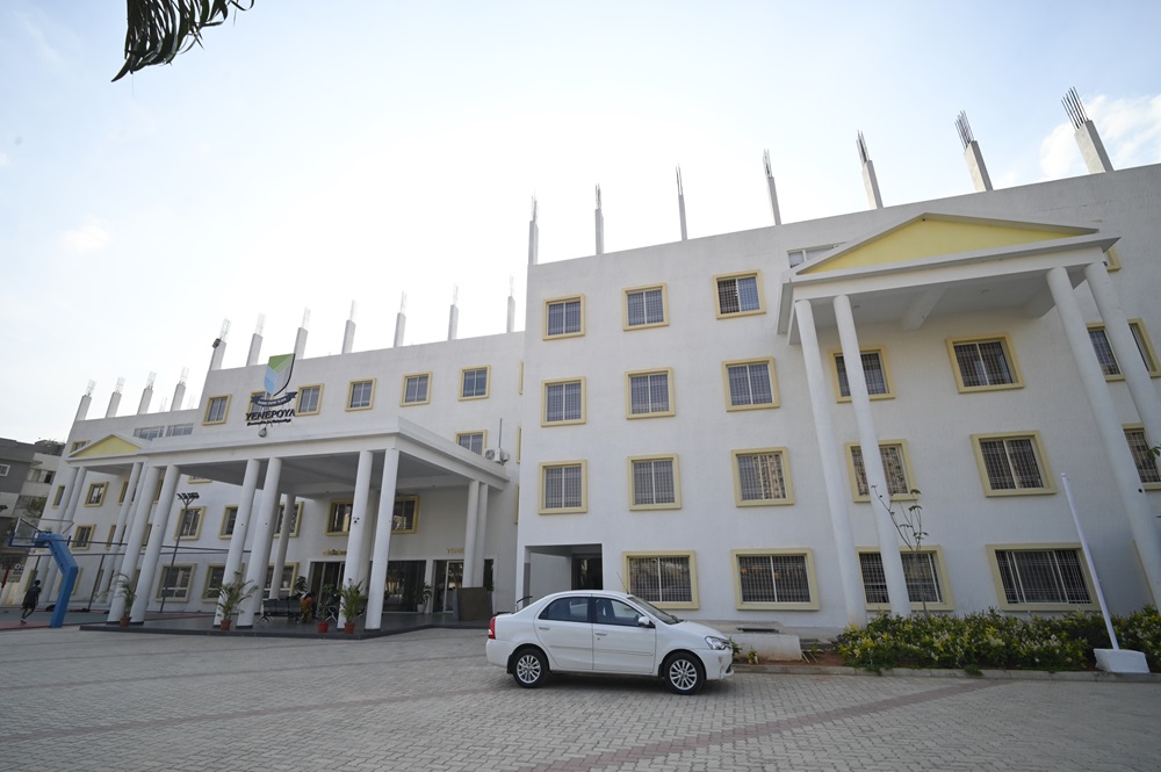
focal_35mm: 16
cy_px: 386
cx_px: 580
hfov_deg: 96.8
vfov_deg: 73.6
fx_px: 516
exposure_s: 1/640
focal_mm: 16
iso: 500
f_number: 8
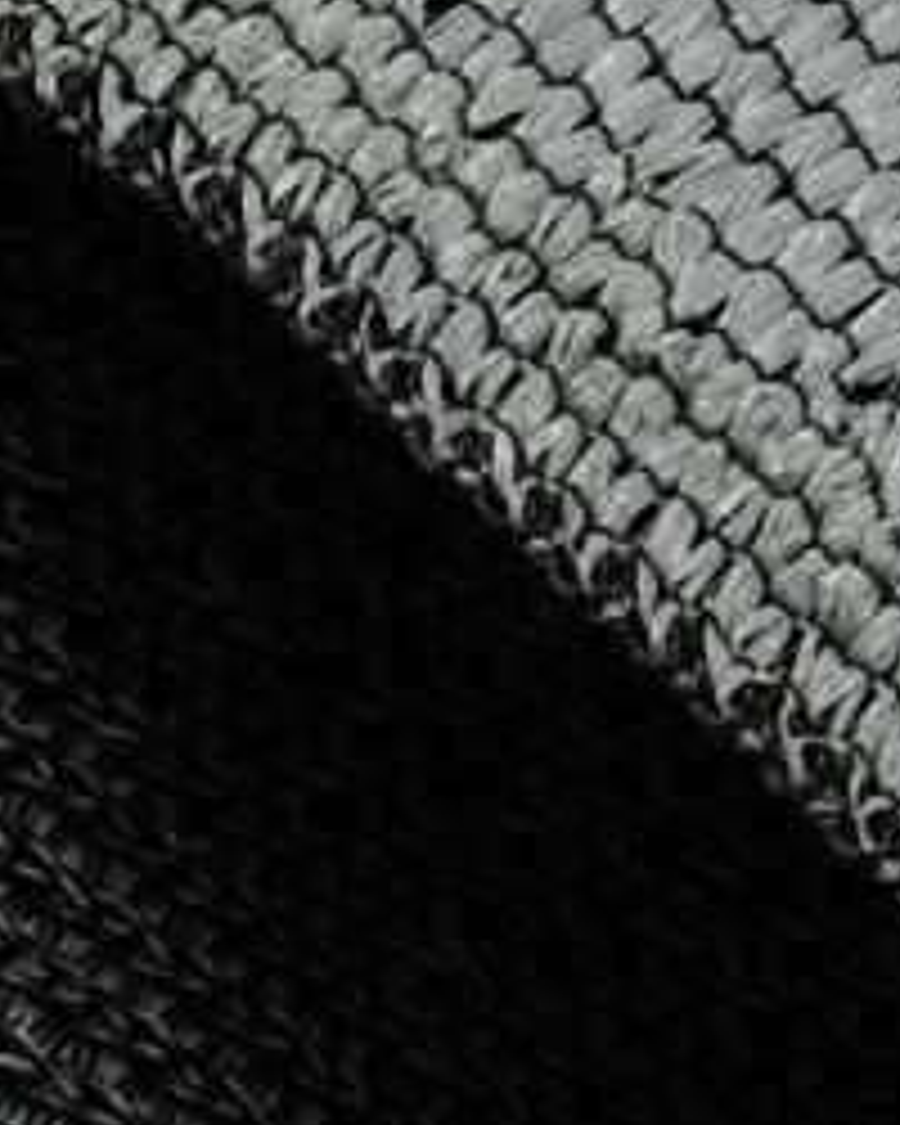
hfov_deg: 1.8
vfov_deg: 2.2
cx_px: 20
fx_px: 29427
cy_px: 806
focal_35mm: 884
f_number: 16
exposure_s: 1/60
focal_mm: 105
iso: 200
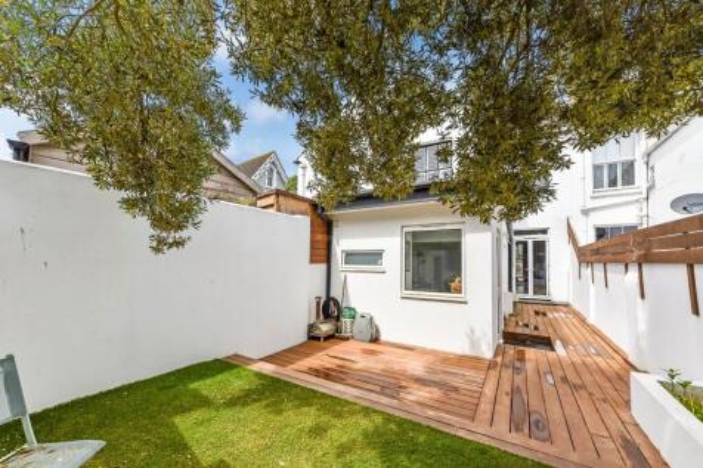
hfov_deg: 104.3
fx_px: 273
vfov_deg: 81.2
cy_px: 234
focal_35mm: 14
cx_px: 352
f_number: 8
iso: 400
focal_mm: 14
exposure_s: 1/1600
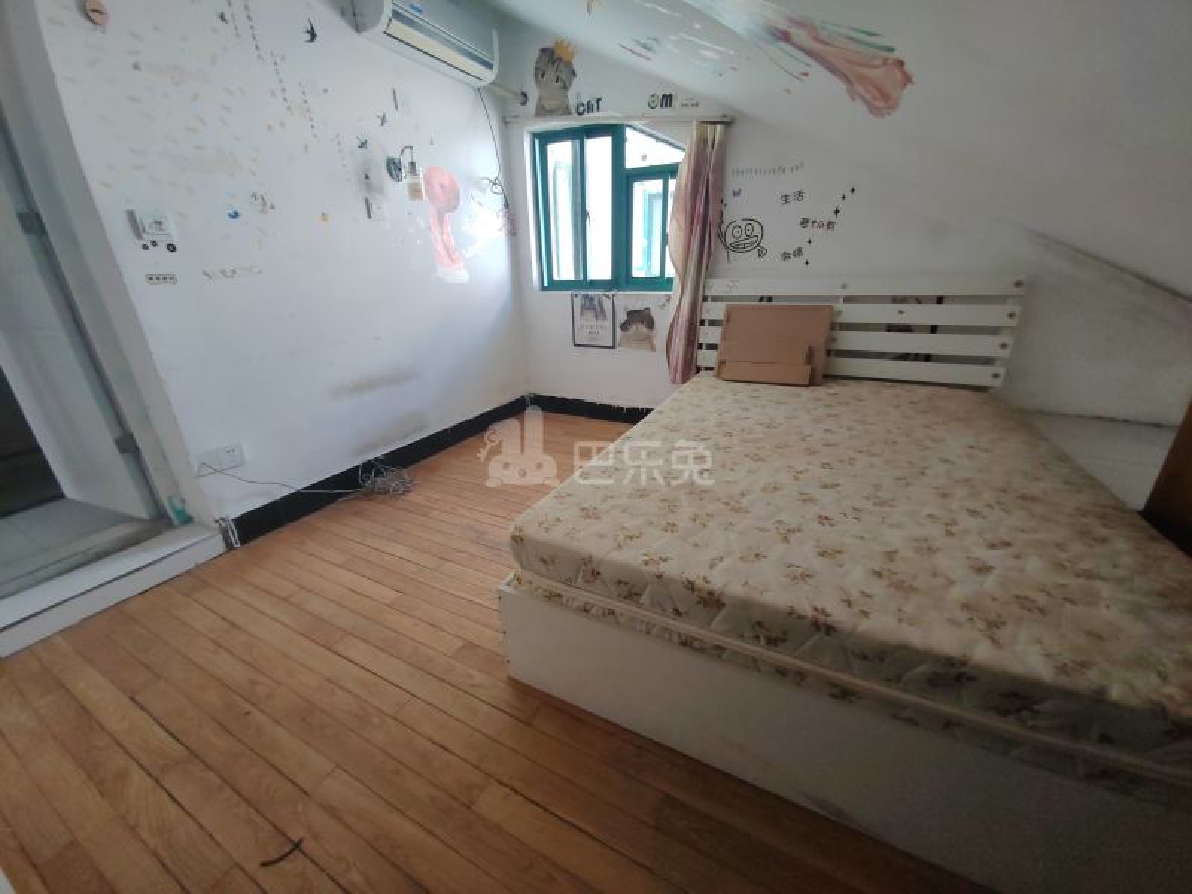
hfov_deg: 106.2
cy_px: 447
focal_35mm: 13
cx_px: 596
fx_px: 448
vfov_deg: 89.9
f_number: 2.2
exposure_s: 1/50
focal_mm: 2.17
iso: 230
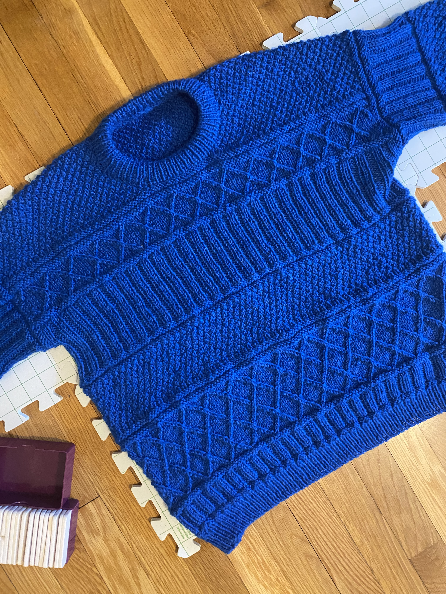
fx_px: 447
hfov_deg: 53.1
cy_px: 297
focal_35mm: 26
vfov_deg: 67.3
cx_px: 223
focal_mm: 4.25
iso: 640
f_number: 1.8
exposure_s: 1/30
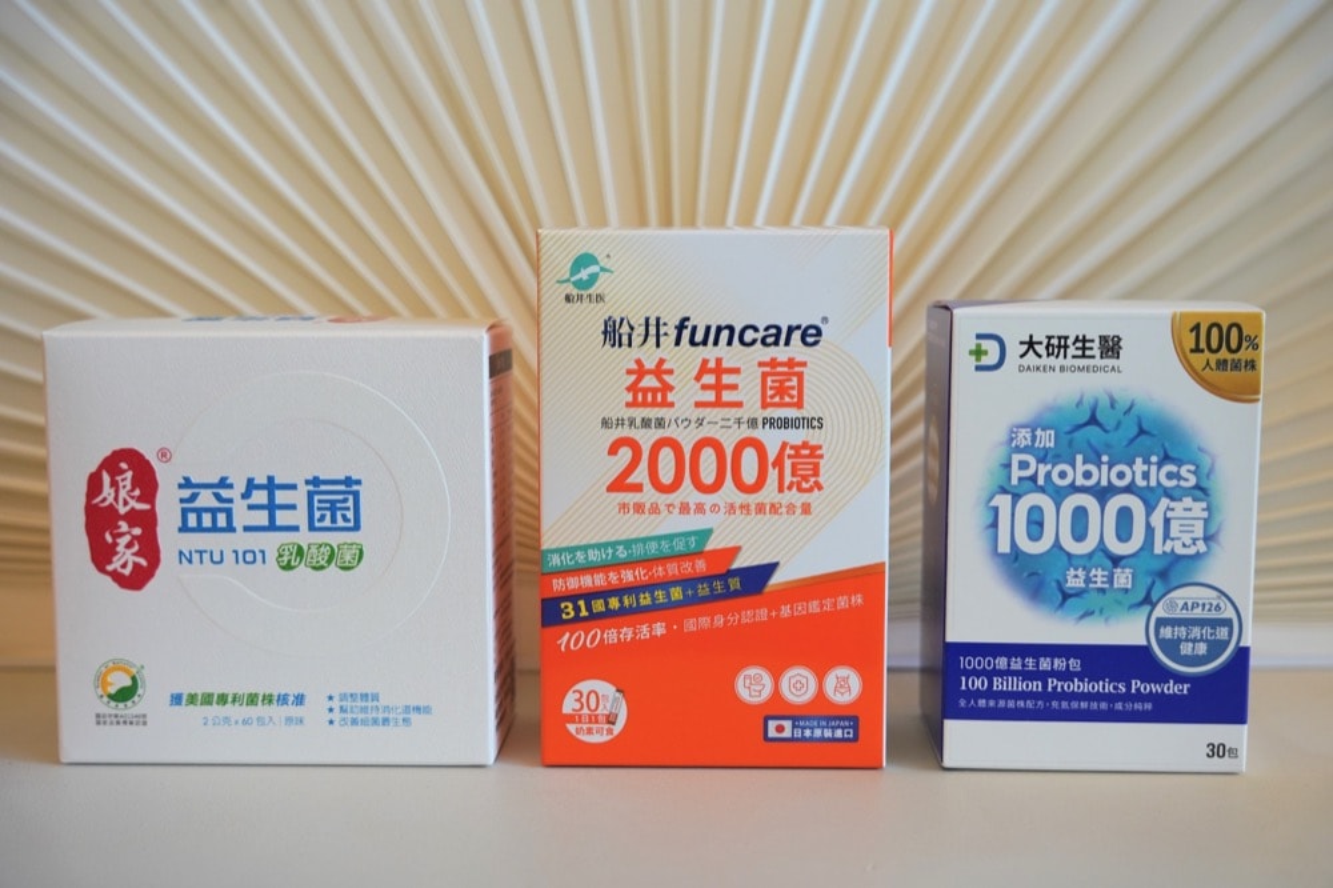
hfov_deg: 43.7
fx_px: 1662
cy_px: 444
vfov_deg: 29.9
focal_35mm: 45
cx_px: 666
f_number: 4
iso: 1000
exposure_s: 1/160
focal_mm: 44.9
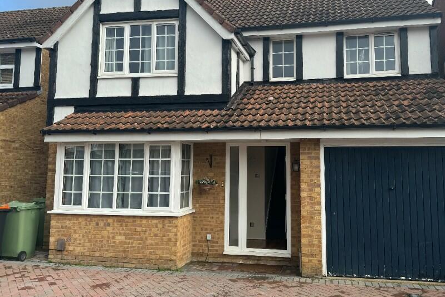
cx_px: 249
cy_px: 126
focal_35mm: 32
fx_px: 396
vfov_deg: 41.0
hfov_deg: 58.5
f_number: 1.78
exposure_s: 1/1637
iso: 80
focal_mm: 6.86
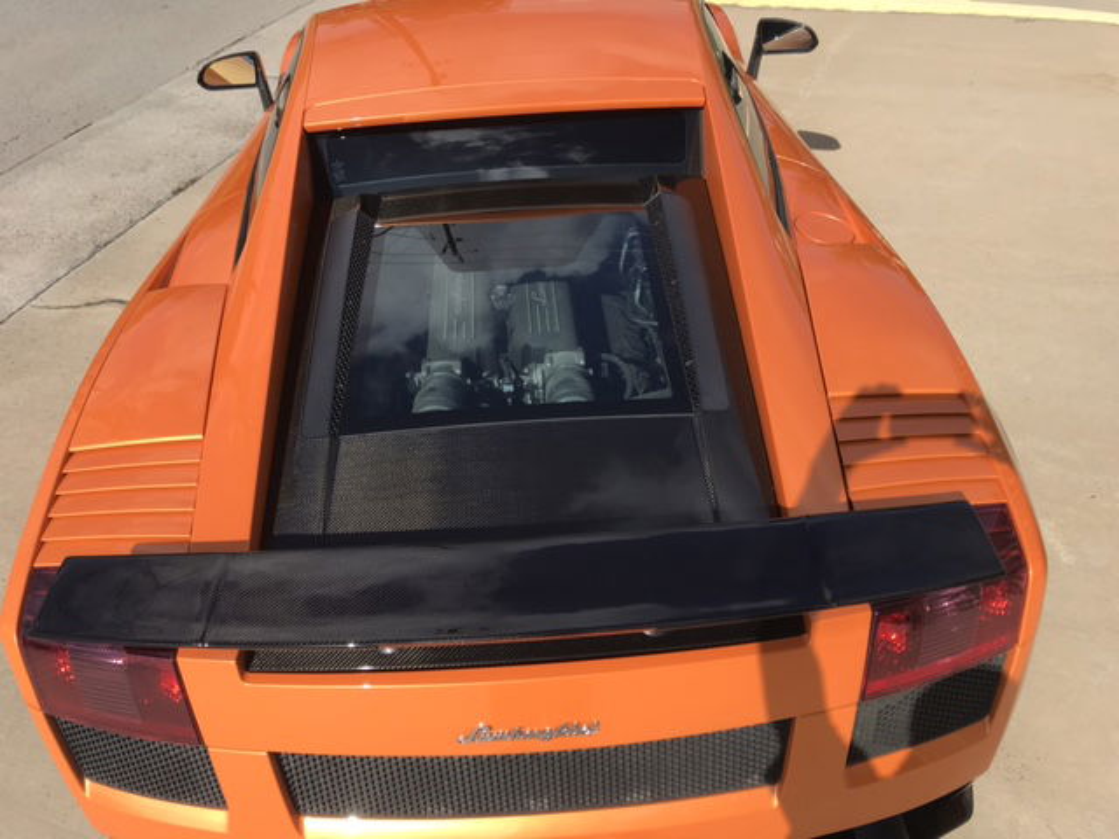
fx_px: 905
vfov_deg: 49.7
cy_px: 420
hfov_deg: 63.4
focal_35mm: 28
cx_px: 560
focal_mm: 3.99
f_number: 1.8
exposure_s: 1/2283
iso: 20
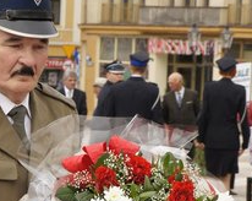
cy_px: 202
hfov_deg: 7.3
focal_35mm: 263
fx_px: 1958
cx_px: 36
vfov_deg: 5.9
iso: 400
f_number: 11
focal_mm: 70
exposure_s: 1/200
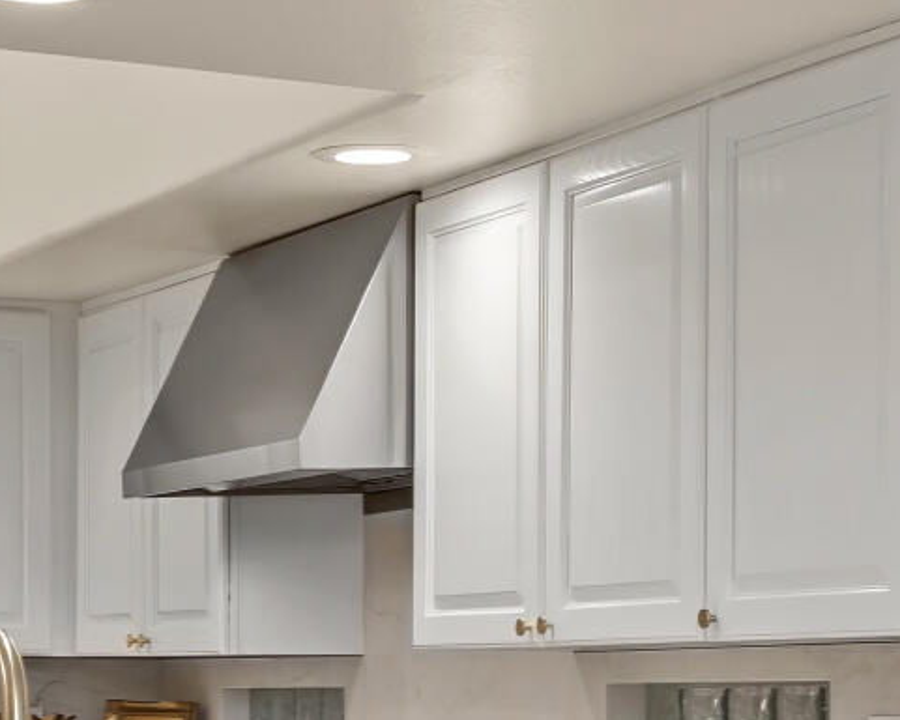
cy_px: 699
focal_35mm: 117
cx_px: 629
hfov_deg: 16.4
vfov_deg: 13.0
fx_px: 3117
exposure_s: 1/15
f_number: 8
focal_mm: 20
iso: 800
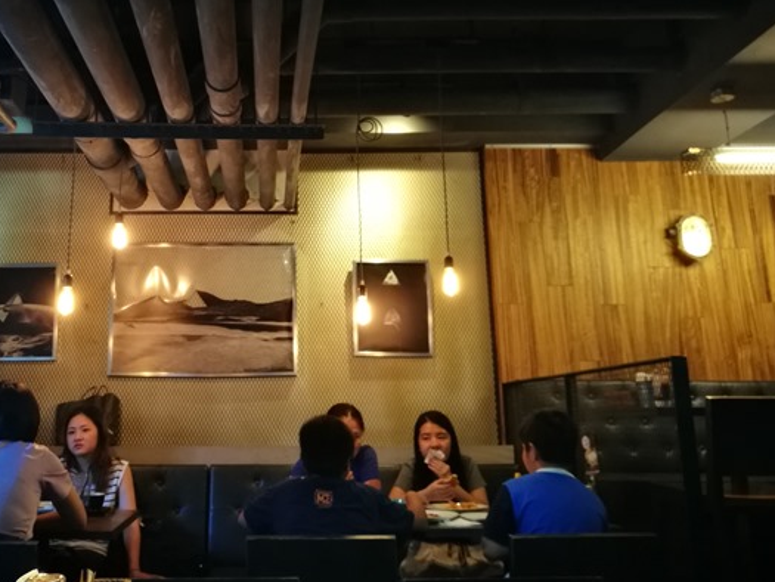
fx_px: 829
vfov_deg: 38.4
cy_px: 208
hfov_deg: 49.3
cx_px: 261
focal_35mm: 37
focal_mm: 4.5
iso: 400
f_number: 2.2
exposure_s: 1/24
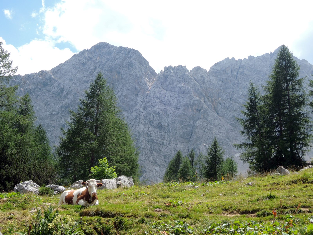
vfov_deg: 36.0
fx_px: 362
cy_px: 118
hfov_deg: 46.8
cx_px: 156
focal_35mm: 40
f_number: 7.4
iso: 100
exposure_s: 1/160
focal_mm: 7.2
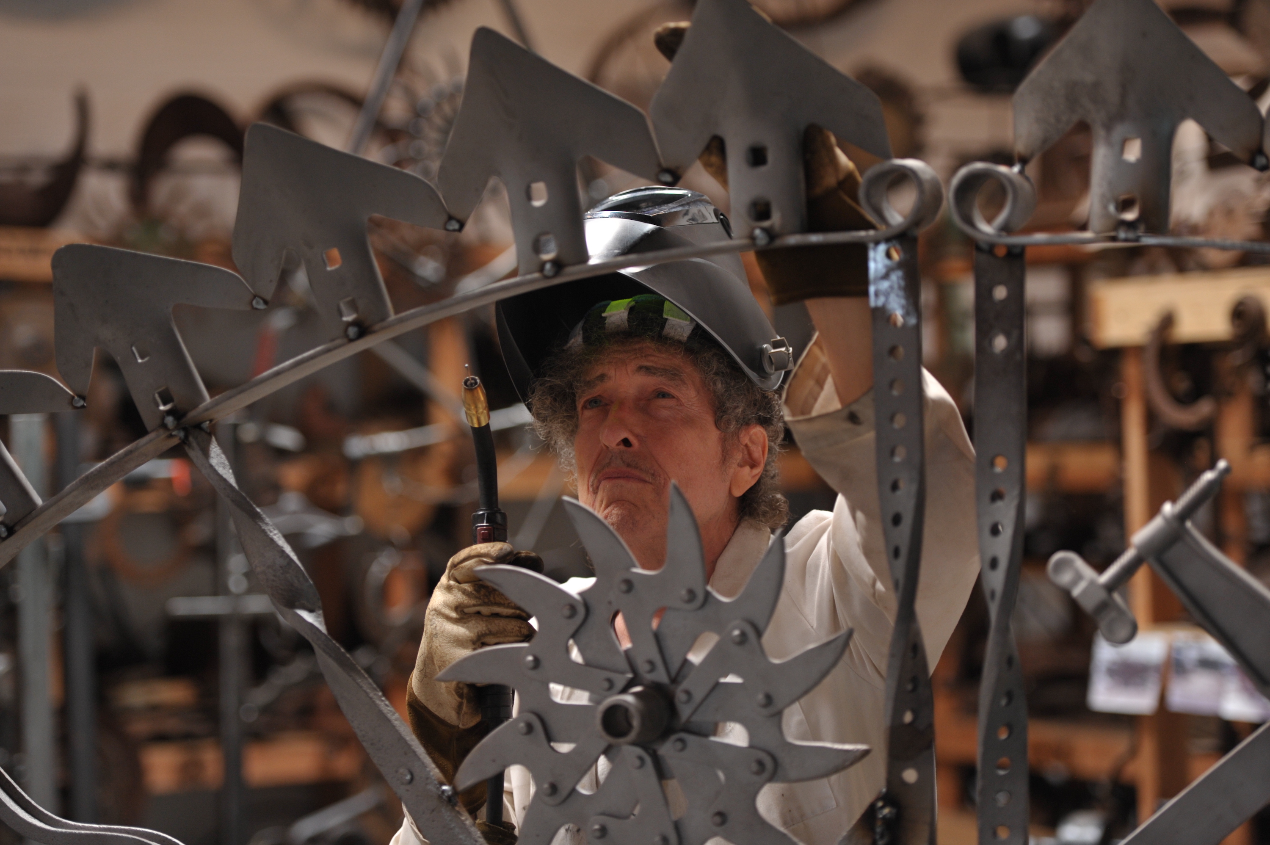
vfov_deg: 14.4
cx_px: 635
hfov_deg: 21.5
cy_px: 422
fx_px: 3349
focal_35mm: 95
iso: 1000
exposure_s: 1/100
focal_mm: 95
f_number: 2.8
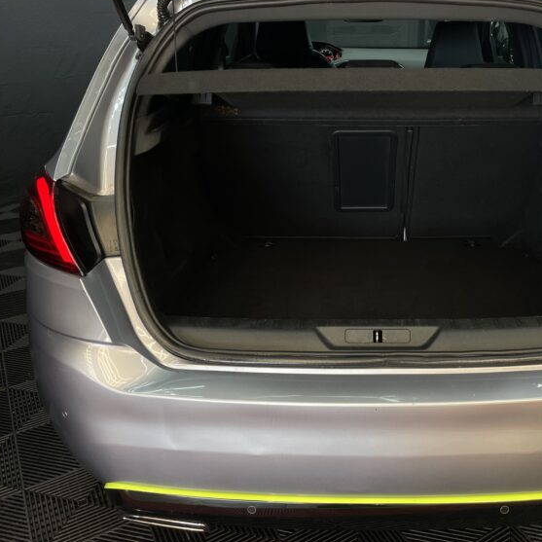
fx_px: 585
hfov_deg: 48.8
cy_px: 254
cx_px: 366
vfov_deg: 49.7
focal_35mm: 33
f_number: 1.6
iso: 40
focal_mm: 4.2
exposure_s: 1/100
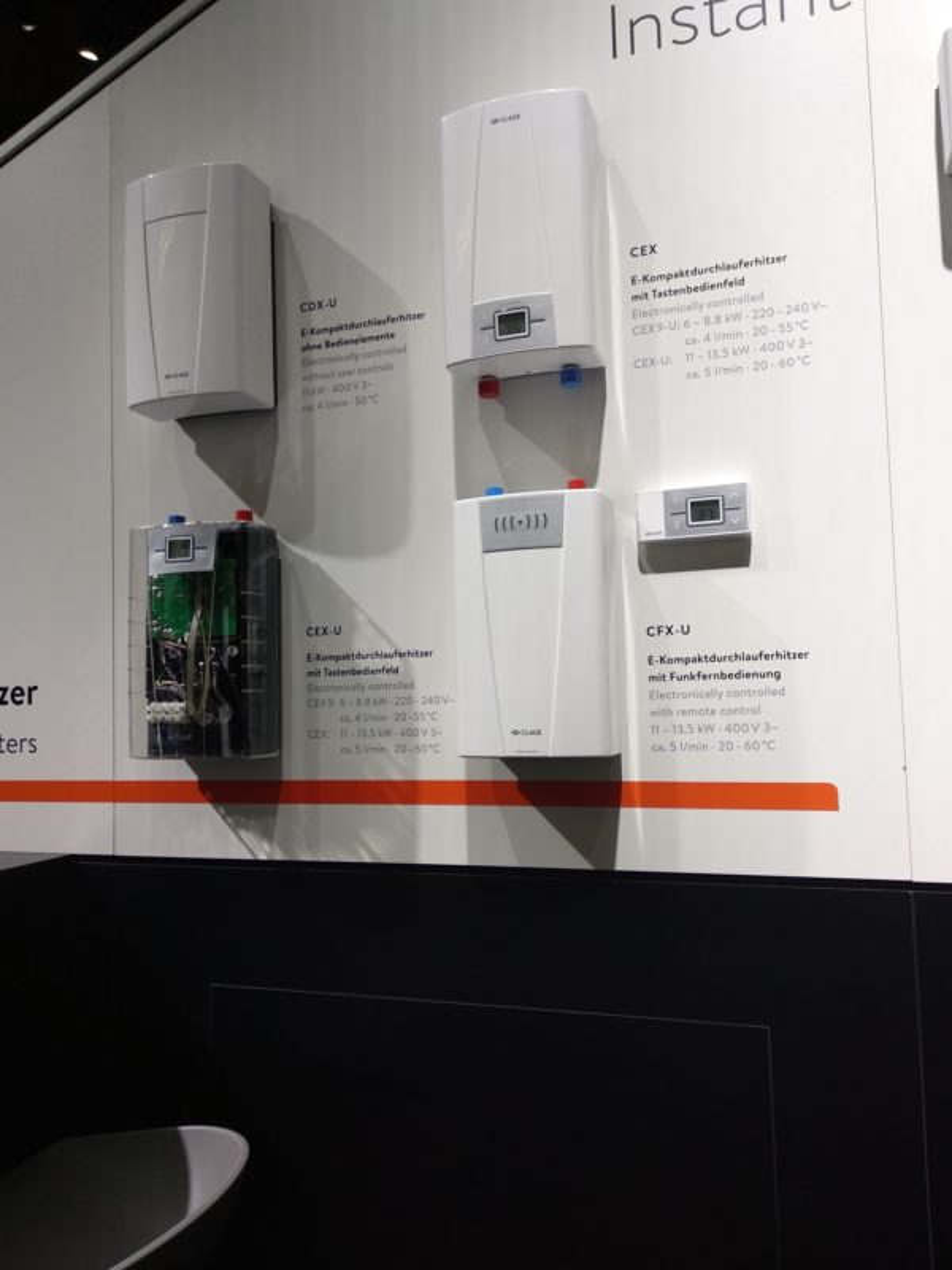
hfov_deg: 53.1
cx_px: 476
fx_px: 953
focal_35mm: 26
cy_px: 635
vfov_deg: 67.3
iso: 125
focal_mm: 3.81
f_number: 2.2
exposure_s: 1/131
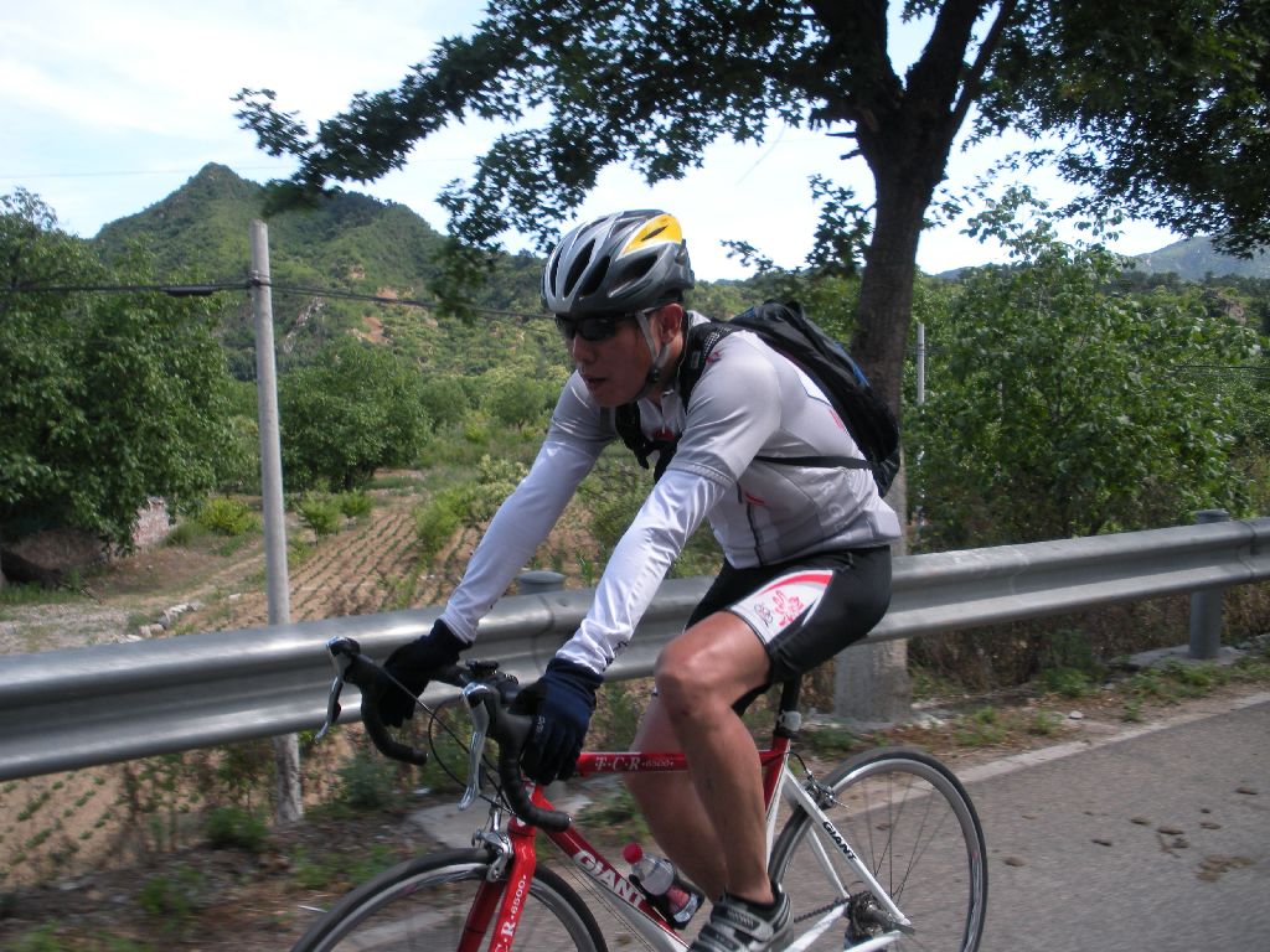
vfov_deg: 39.7
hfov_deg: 51.4
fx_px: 1321
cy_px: 476
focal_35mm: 36
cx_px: 635
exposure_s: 1/258
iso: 64
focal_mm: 6.3
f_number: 3.5
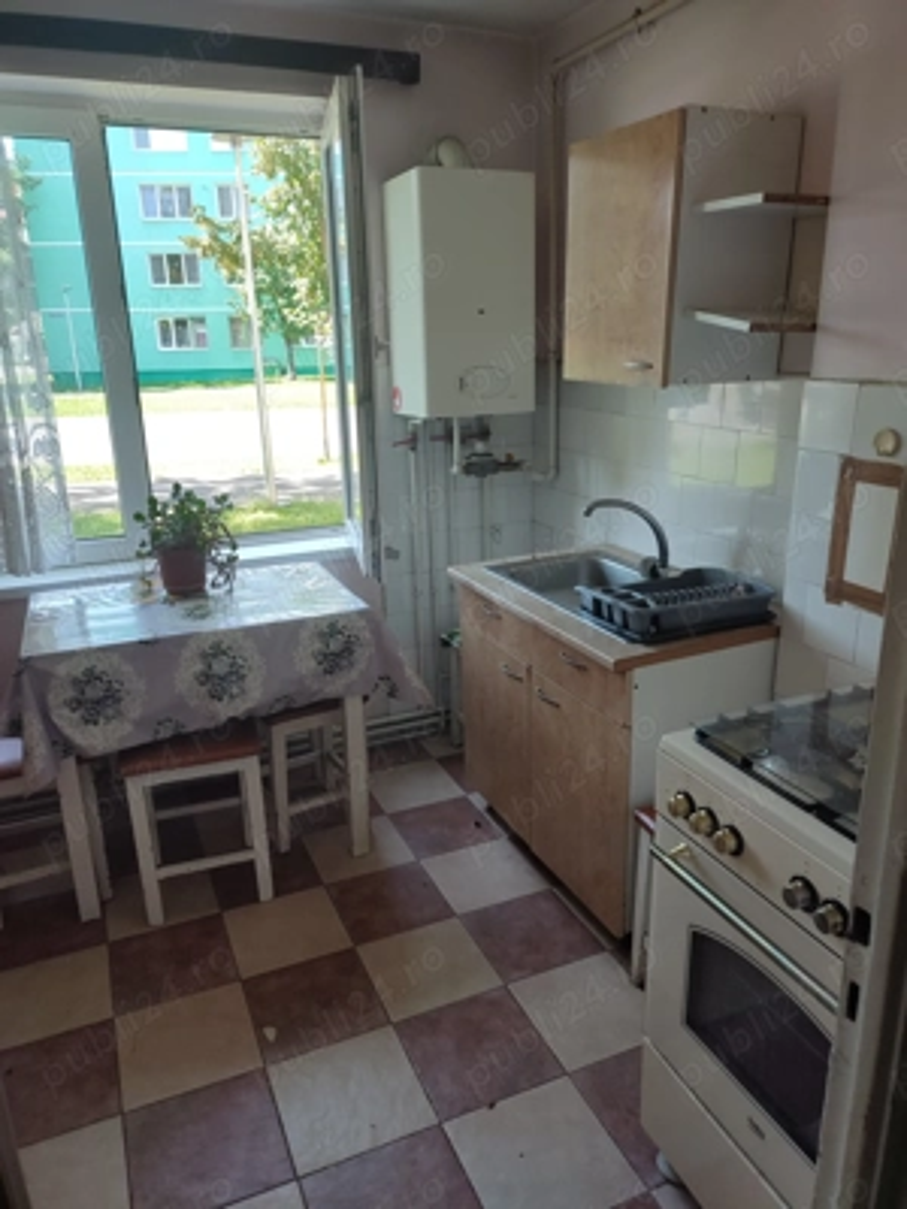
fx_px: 873
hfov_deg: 54.9
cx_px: 454
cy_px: 604
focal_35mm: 25
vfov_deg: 69.4
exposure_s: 1/50
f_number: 1.9
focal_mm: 6.04
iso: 55
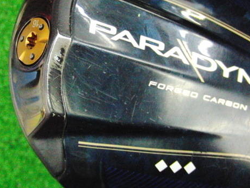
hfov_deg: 37.2
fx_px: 368
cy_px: 71
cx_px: 88
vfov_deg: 28.5
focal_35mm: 51
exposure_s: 1/160
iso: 3200
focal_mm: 6.42
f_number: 3.6
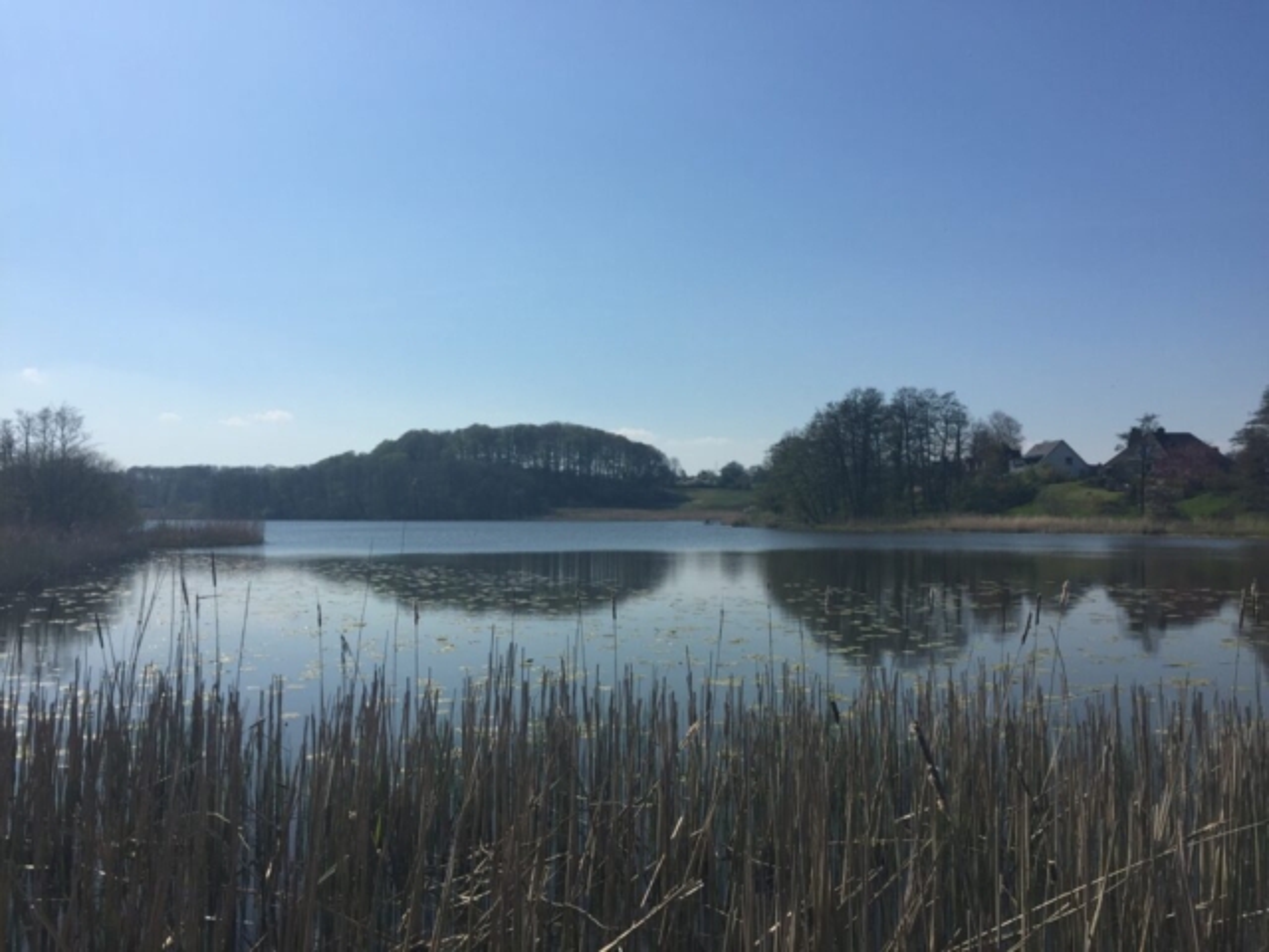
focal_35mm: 29
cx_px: 634
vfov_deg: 48.2
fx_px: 1063
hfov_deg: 61.7
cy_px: 476
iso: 32
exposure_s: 1/3968
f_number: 2.2
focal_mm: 4.15
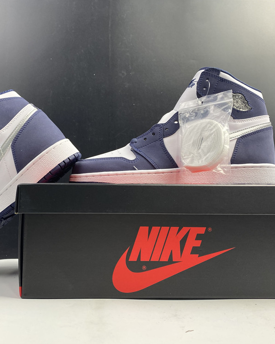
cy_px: 172
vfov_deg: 52.8
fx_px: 346
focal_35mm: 34
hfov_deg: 43.2
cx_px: 114
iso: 100
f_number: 1.8
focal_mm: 4.25
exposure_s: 1/100
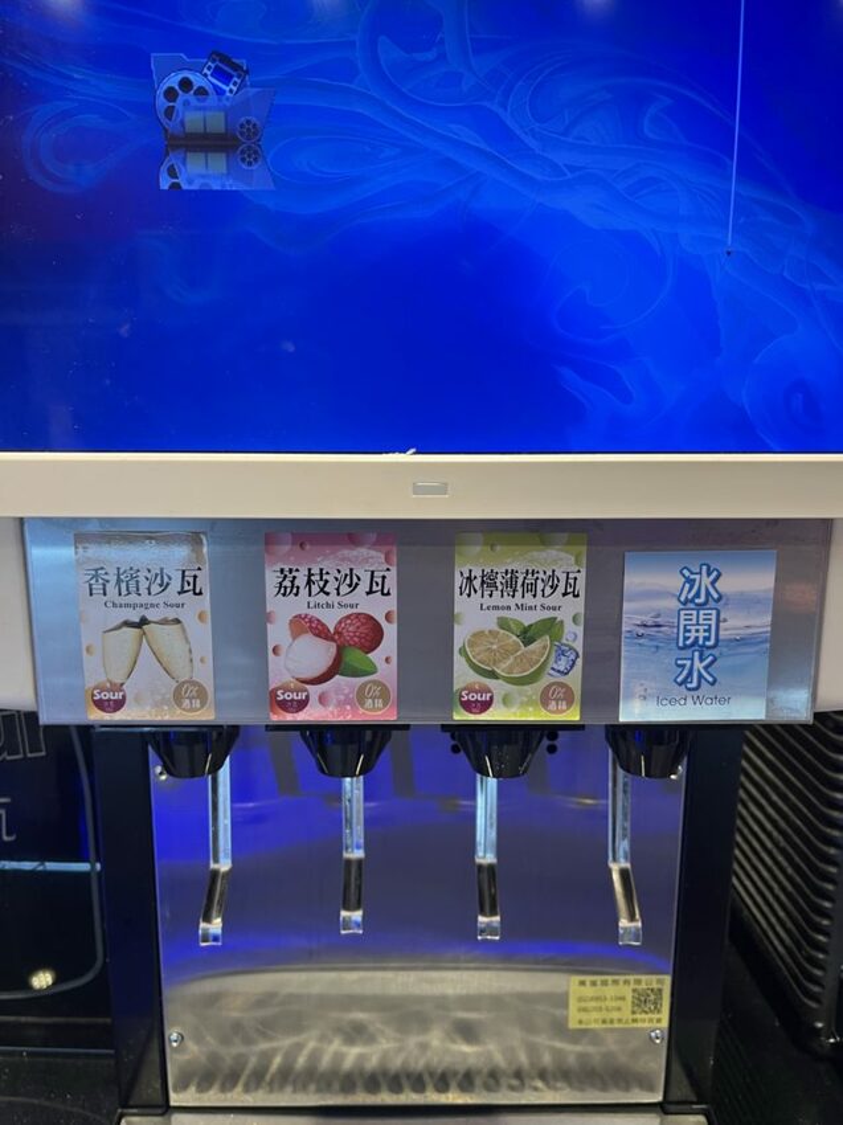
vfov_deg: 67.3
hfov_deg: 53.0
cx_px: 422
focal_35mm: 26
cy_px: 562
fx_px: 845
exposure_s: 1/60
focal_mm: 5.1
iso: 125
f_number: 1.6
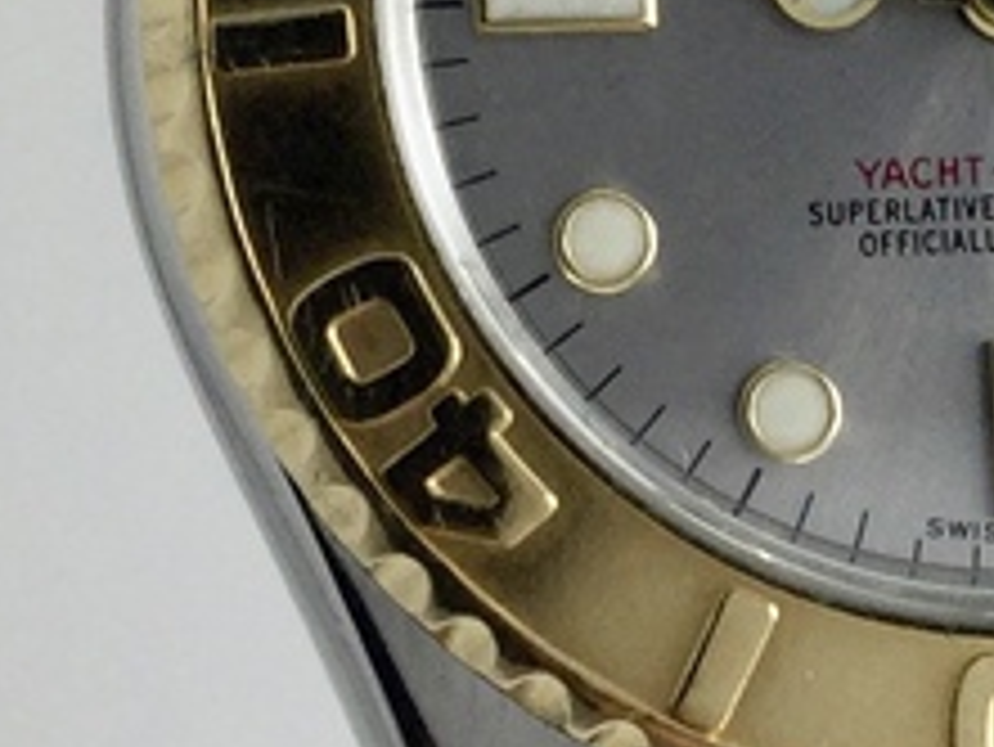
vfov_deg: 8.8
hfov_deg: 11.6
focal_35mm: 168
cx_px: 1147
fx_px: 4827
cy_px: -54
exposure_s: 1/100
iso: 32
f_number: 2.4
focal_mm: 3.3
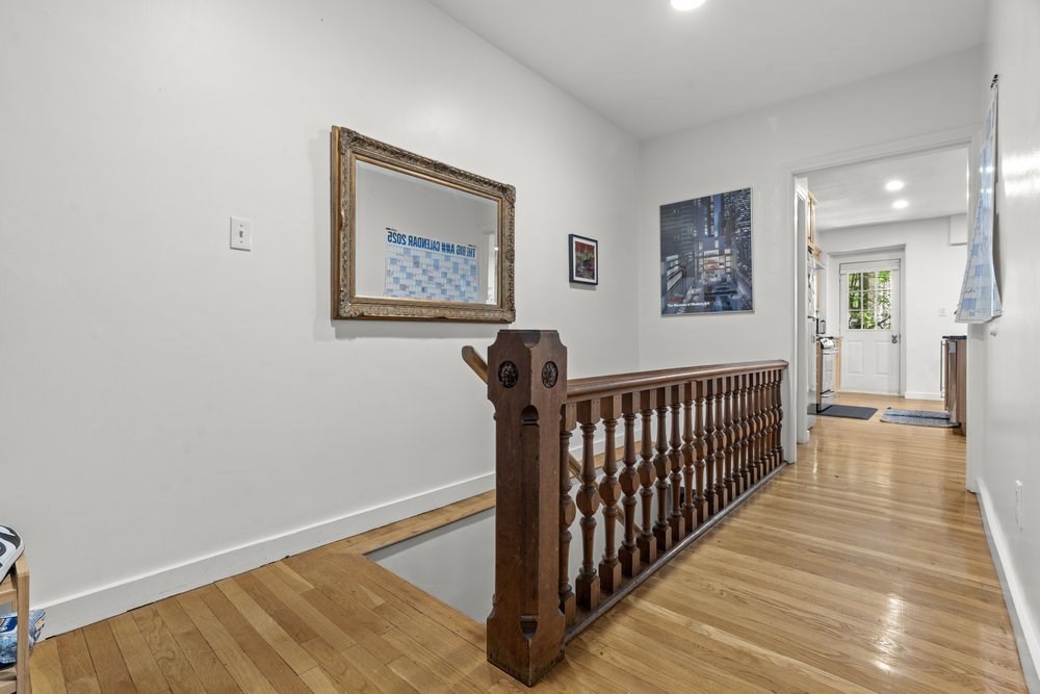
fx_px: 462
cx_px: 520
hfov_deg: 96.7
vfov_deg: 73.8
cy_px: 347
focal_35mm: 16
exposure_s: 4
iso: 320
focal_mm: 16
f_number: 9
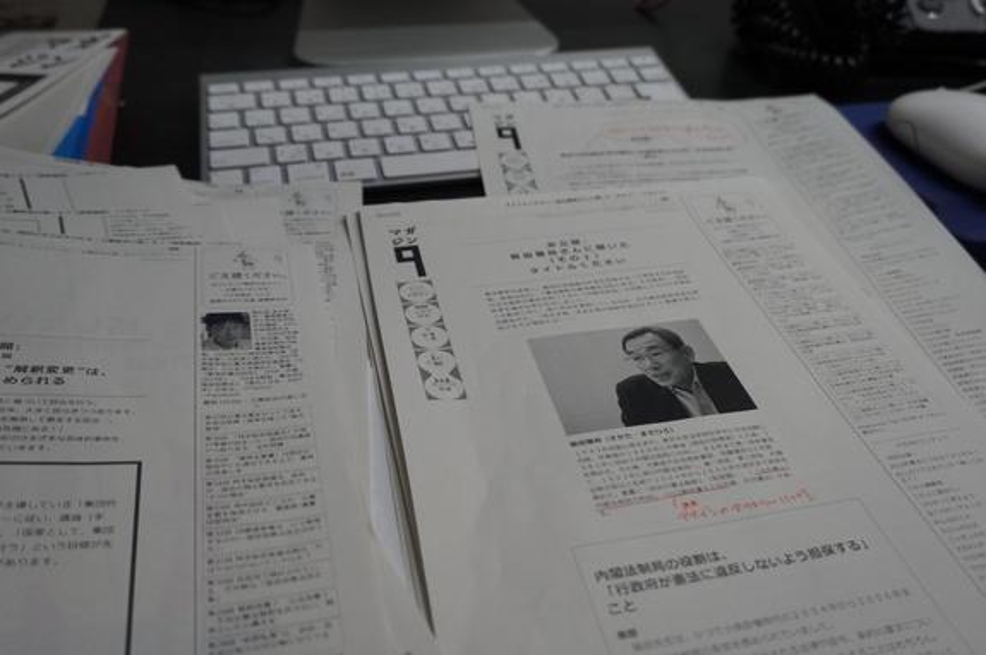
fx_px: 862
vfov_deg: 41.6
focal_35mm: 32
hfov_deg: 59.5
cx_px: 493
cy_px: 328
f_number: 4
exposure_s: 1/160
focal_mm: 21
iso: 1250
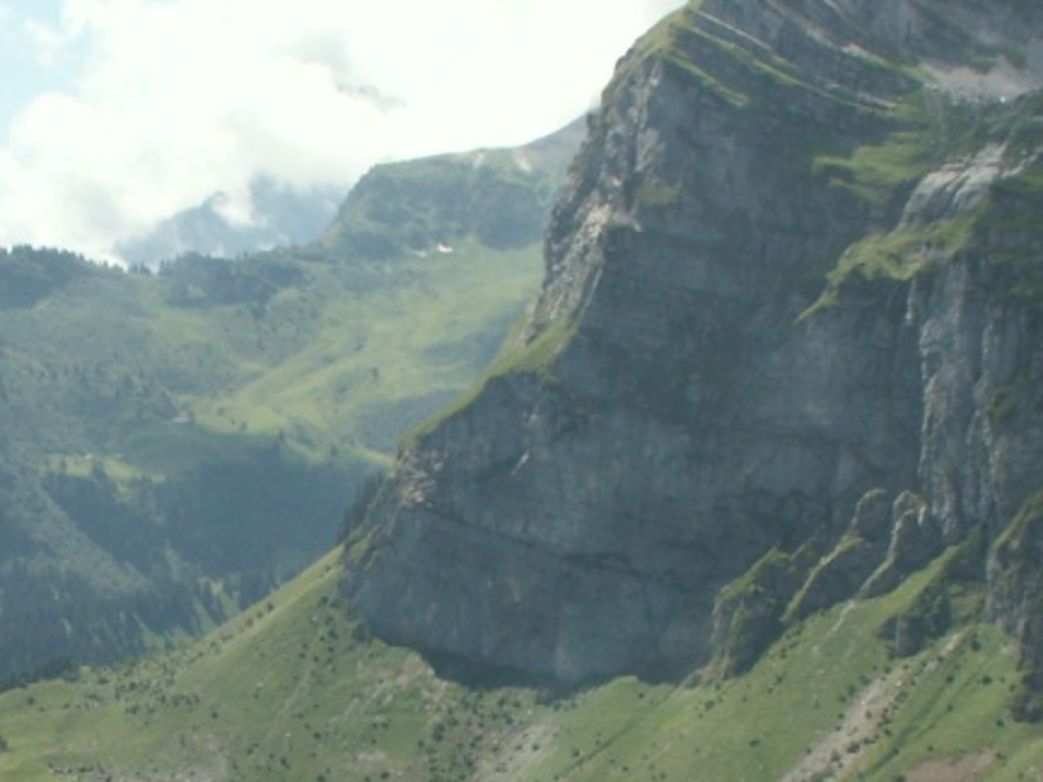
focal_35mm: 83
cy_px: 618
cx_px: 396
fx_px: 2501
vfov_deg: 17.6
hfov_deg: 23.5
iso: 50
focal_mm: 5.86
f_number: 8
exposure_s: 1/100
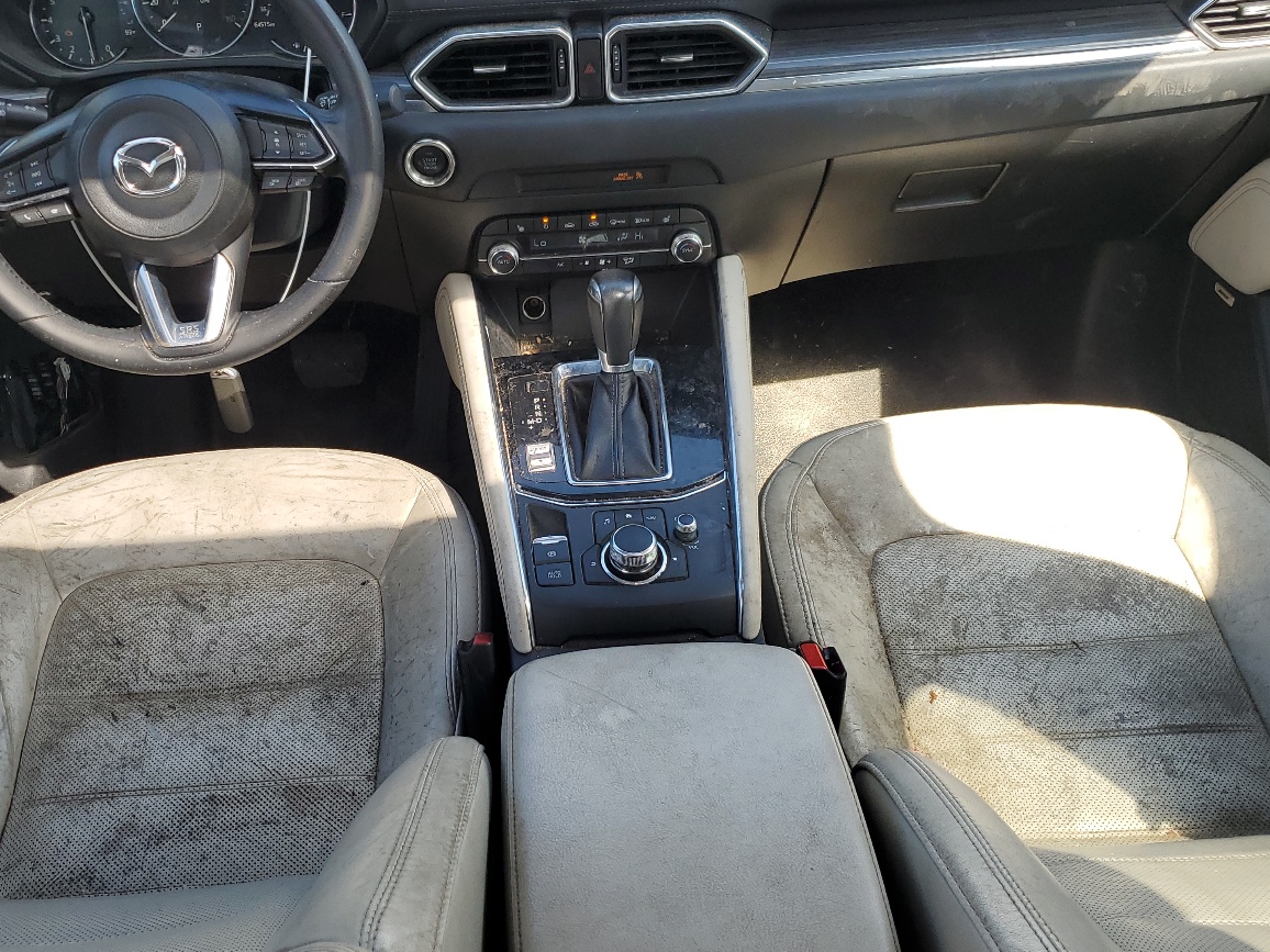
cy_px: 469
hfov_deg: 51.3
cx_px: 570
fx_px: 1321
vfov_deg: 39.7
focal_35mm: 36
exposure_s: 1/455
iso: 50
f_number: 1.5
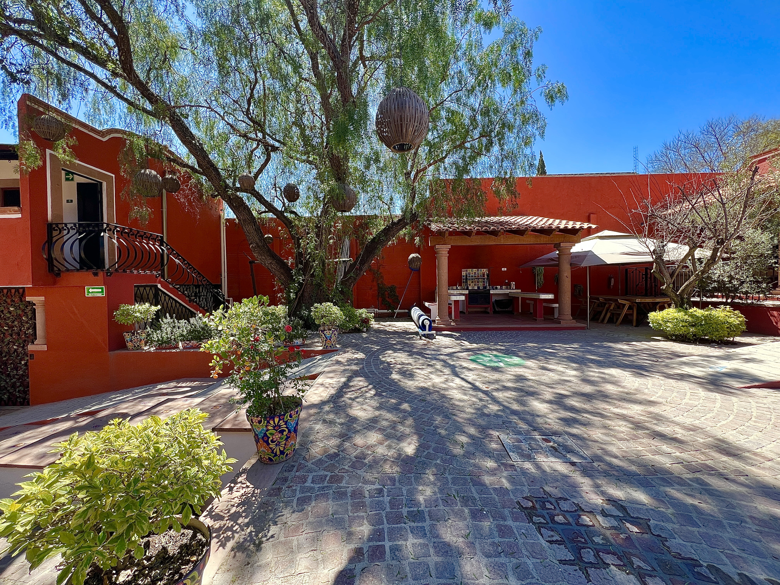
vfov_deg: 89.9
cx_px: 390
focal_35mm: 13
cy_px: 292
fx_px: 293
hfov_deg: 106.2
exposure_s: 1/264
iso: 32
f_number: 1.8
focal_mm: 1.57
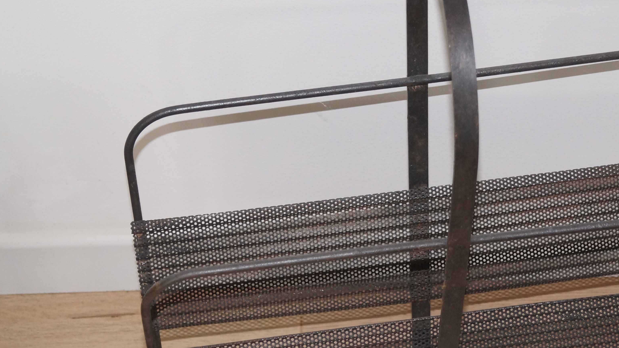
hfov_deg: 21.2
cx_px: 431
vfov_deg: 12.1
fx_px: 1641
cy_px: 258
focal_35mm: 100
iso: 800
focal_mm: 40
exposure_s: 1/80
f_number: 5.6
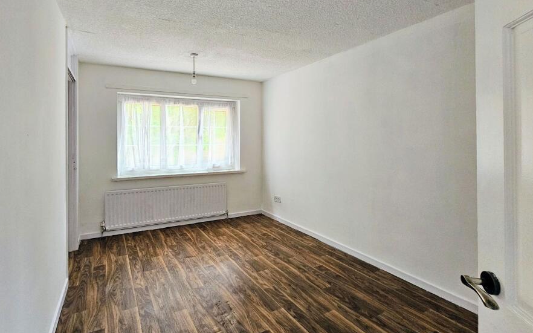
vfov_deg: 70.9
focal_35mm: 16
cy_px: 145
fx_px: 232
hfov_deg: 97.3
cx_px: 232
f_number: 2.2
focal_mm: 2.2
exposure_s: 1/50
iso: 400
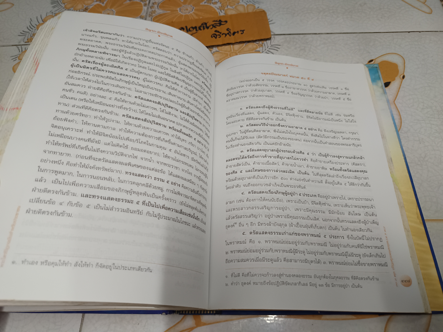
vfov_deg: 56.8
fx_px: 307
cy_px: 166
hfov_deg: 71.6
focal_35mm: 24
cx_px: 222
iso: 879
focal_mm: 5.31
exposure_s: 1/50
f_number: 1.7
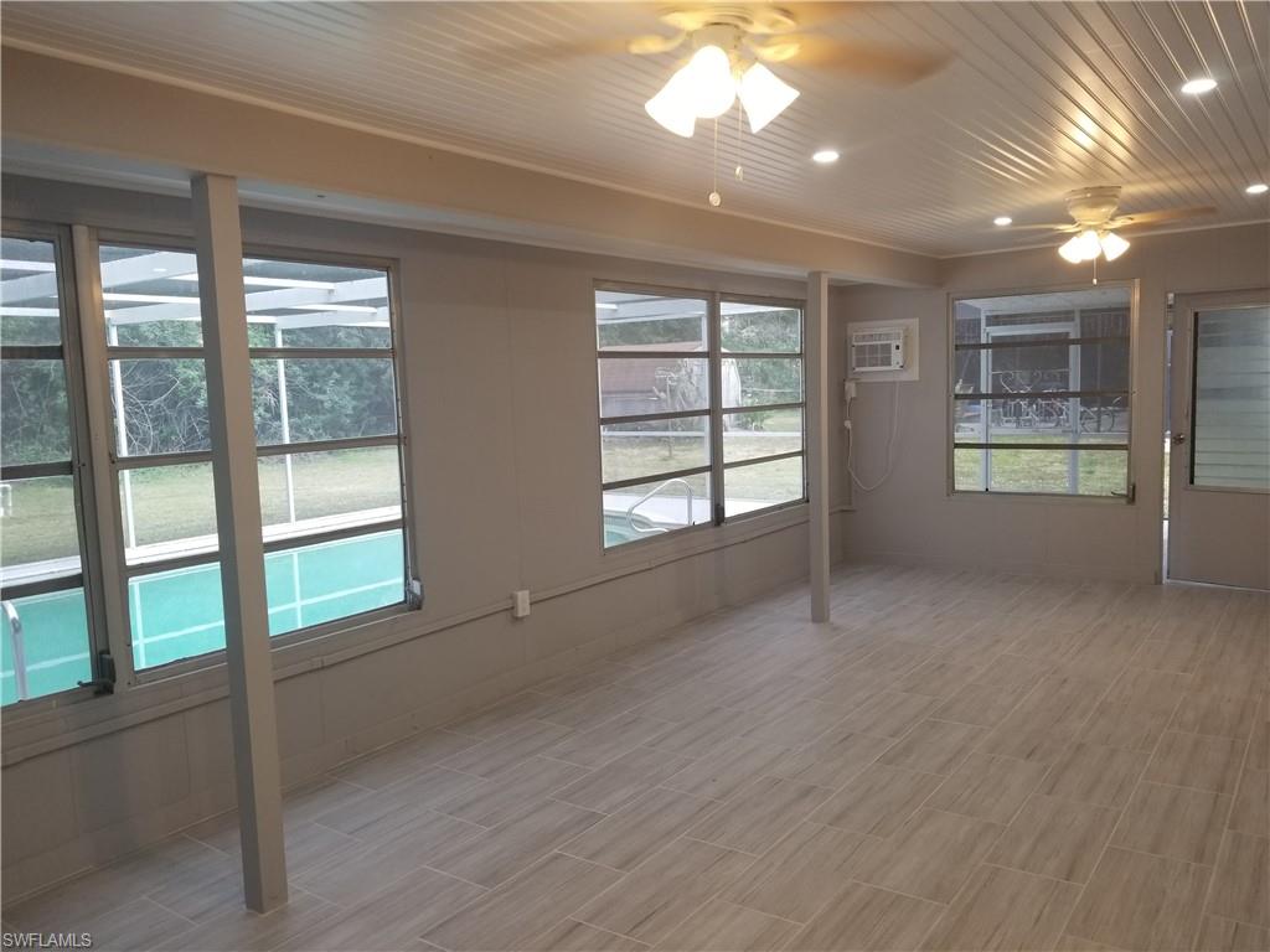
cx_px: 635
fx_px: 954
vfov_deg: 53.1
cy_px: 476
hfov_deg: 67.3
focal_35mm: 26
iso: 50
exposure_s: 1/60
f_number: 1.7
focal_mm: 4.3
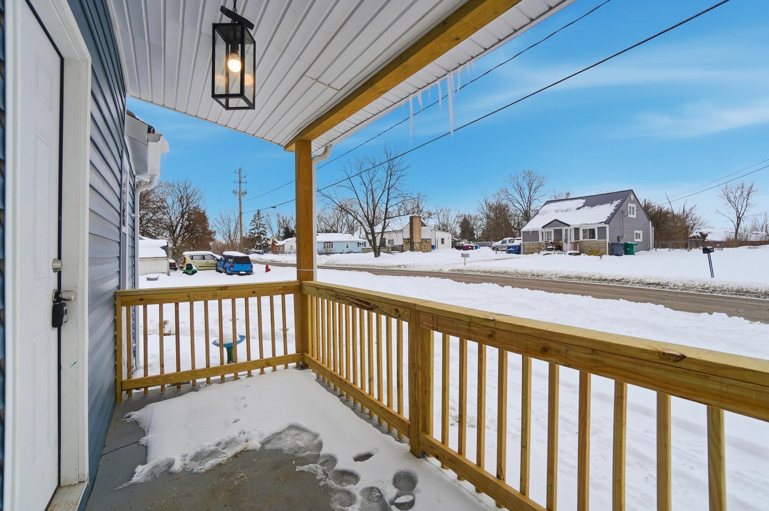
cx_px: 384
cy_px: 256
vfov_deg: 77.2
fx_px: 320
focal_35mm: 15
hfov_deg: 100.4
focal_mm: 10
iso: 100
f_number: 4.5
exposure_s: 1/4000
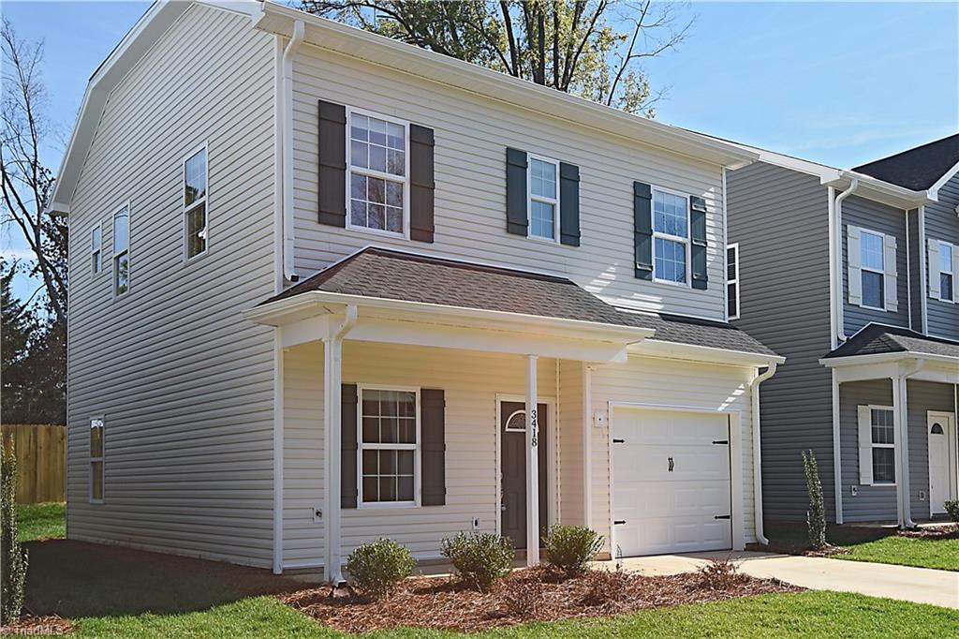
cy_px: 320
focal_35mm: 28
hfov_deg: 64.6
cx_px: 480
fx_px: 759
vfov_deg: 45.6
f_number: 9
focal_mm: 19
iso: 200
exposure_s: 1/320
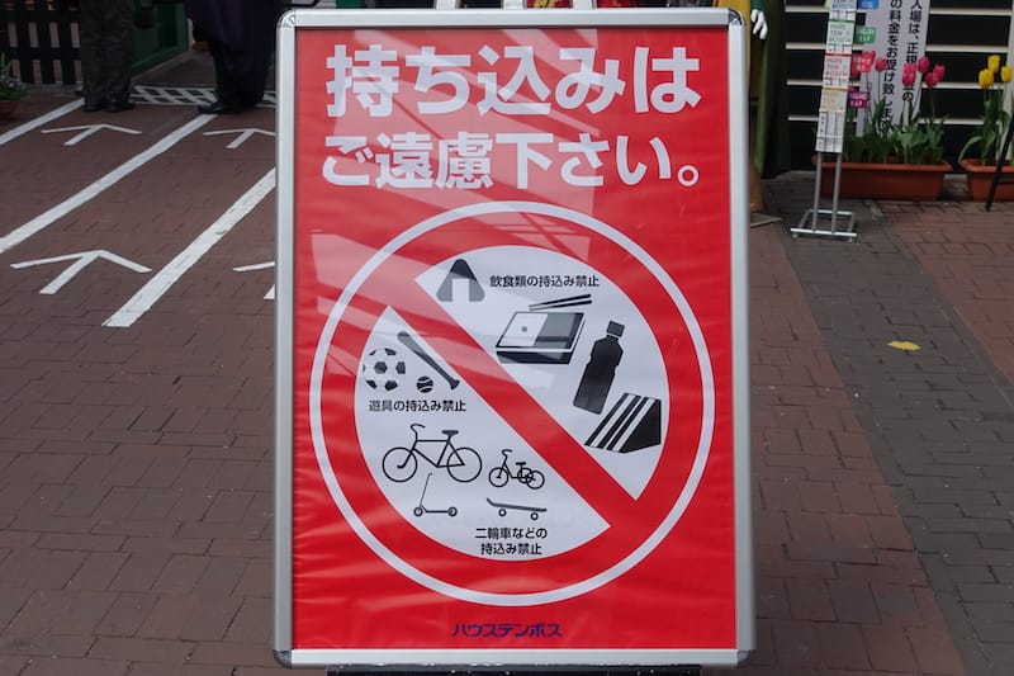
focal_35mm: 42
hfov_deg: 46.4
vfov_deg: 31.9
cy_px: 338
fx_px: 1183
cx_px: 507
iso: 125
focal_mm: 15.52
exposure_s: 1/400
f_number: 4
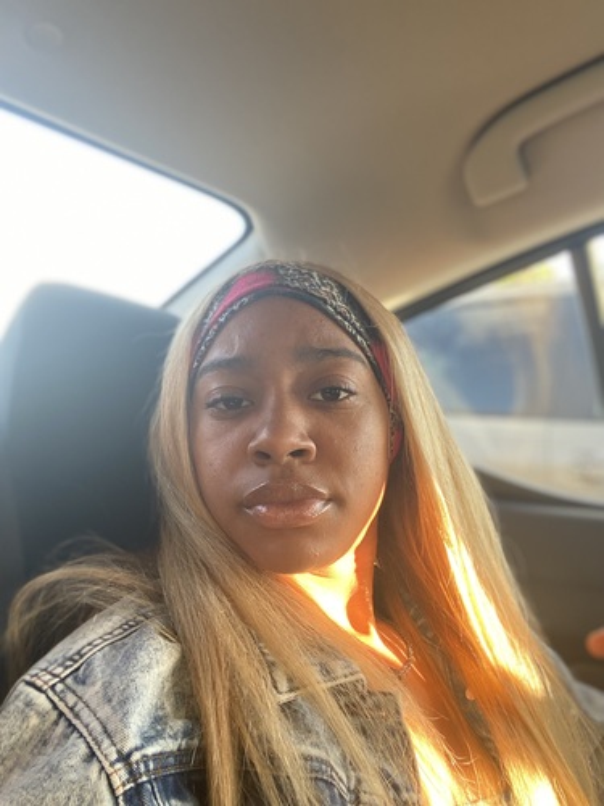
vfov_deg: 60.0
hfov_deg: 46.8
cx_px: 302
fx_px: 698
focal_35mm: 30
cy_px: 403
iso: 100
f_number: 2.2
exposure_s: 1/102
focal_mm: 2.71
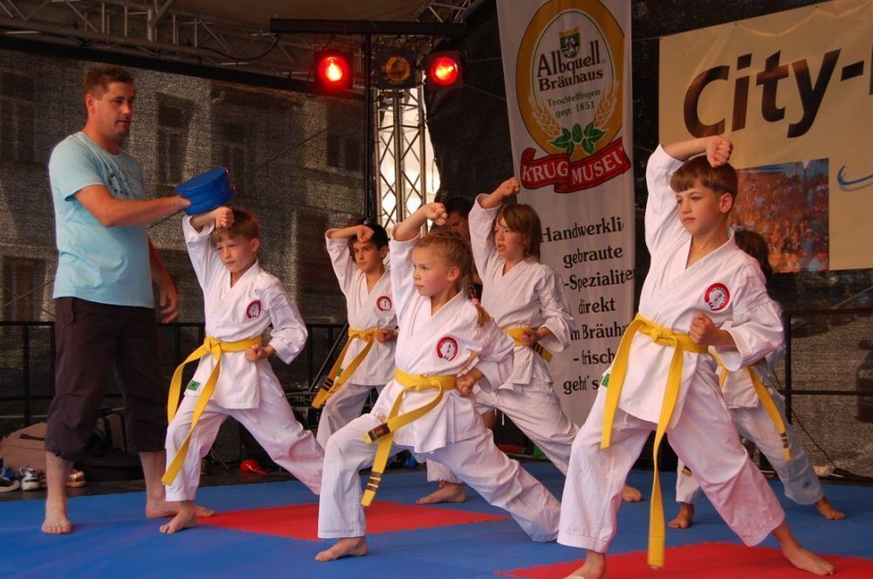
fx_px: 1380
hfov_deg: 35.1
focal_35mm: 57
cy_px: 290
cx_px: 436
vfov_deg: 23.7
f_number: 6.3
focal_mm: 38
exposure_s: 1/160
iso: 200
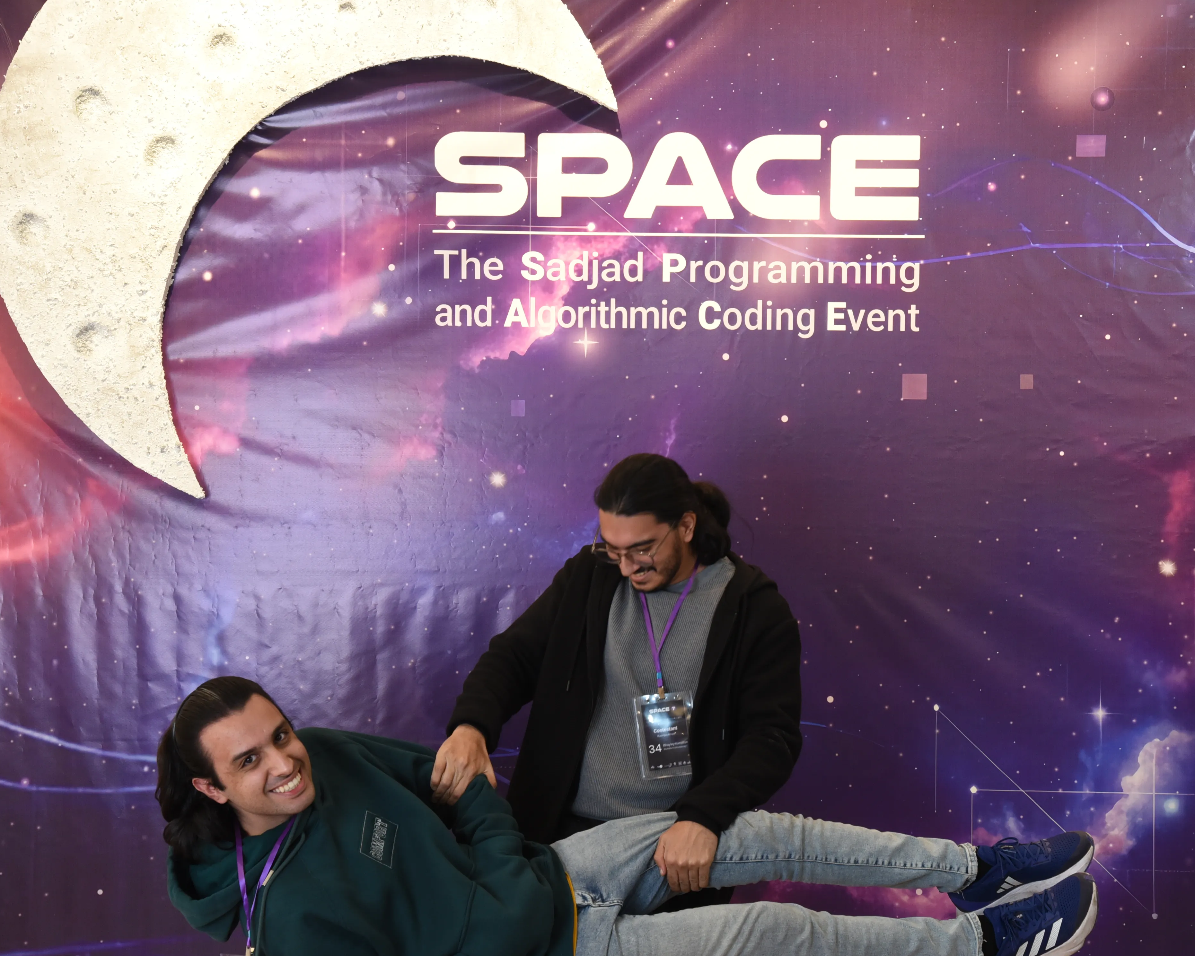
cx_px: 678
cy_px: 478
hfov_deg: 28.7
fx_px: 2334
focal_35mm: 66
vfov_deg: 23.1
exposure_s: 1/100
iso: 1600
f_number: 6.3
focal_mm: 58
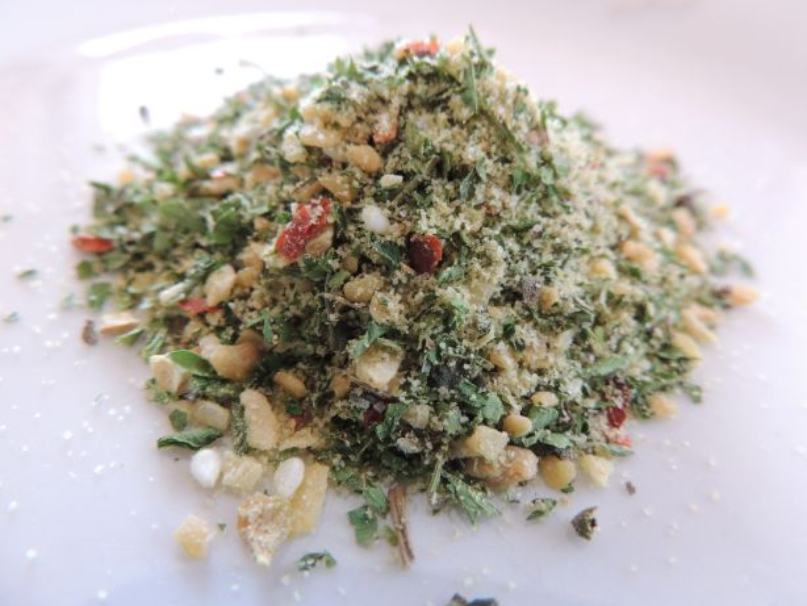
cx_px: 410
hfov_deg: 69.4
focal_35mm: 25
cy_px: 293
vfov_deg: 54.9
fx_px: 583
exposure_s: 1/30
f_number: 3
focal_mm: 4.3
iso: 220
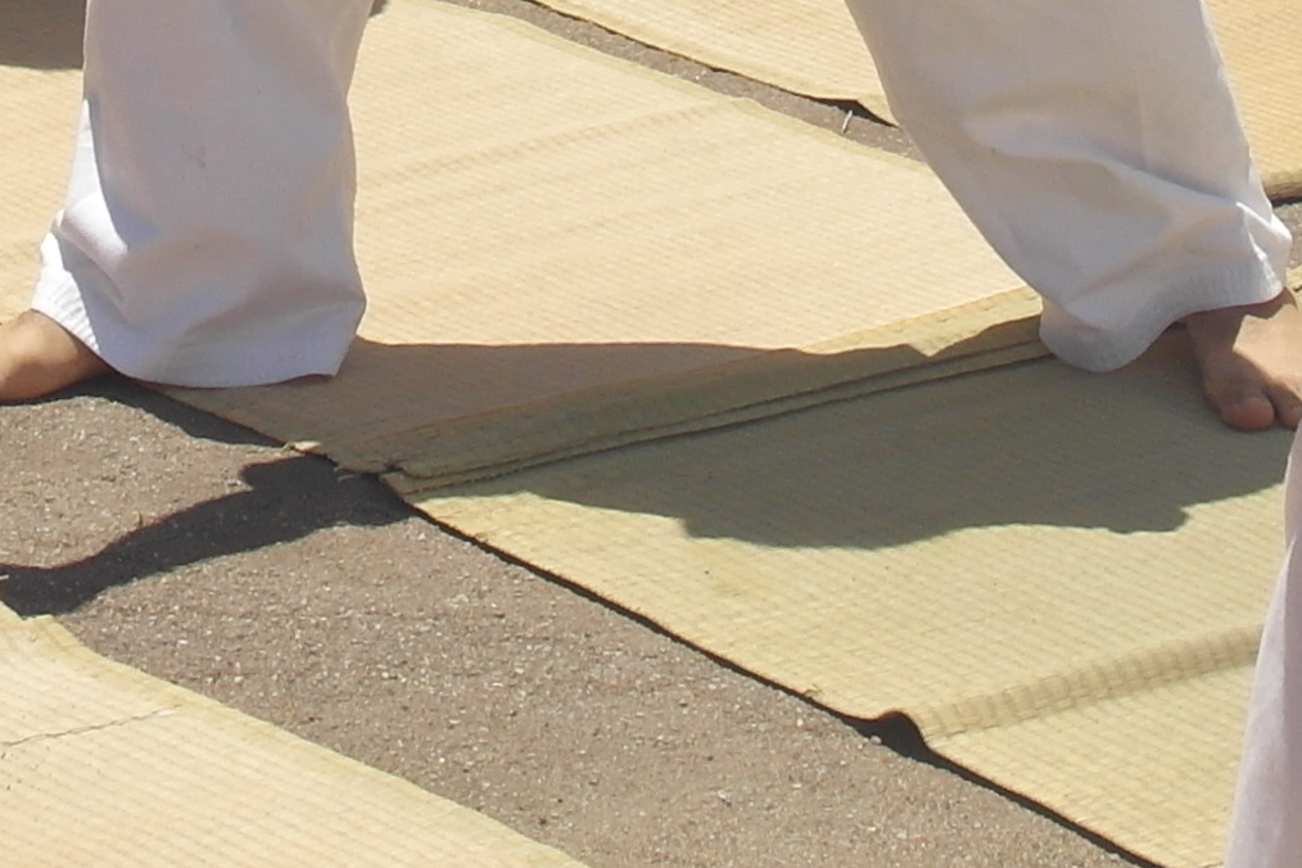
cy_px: -1310
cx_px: 128
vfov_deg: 7.2
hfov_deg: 11.5
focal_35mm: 178
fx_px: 6437
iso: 400
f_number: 10
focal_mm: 22
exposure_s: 1/800
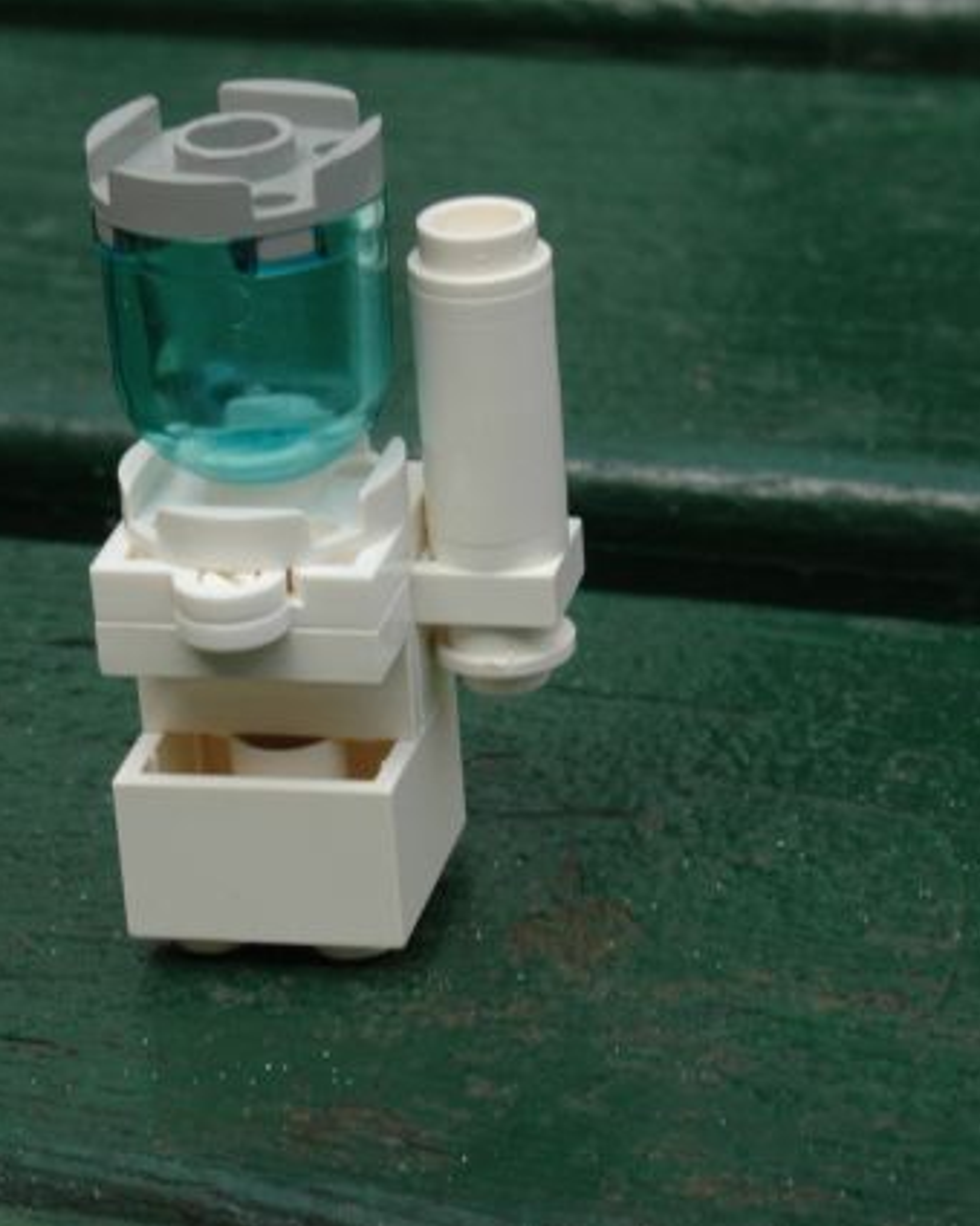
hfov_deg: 9.1
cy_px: 613
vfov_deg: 11.4
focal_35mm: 170
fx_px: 6166
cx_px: 309
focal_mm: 80
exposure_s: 1/80
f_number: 20
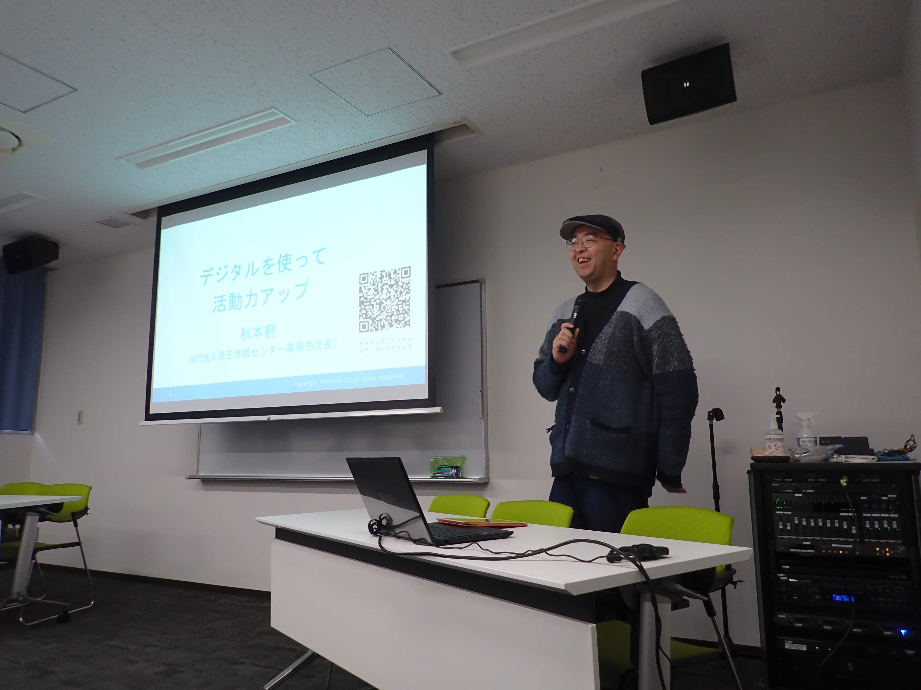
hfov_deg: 69.4
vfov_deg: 54.9
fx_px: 665
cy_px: 345
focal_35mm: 25
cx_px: 460
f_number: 2
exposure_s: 1/60
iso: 125
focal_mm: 4.5
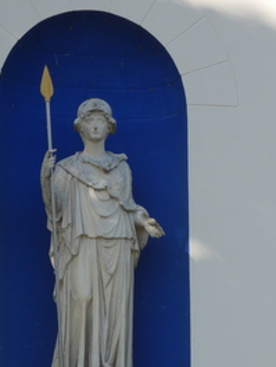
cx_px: 126
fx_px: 3410
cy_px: 305
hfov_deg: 4.6
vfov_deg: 6.2
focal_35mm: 321
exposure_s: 1/200
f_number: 5.5
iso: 80
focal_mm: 31.7
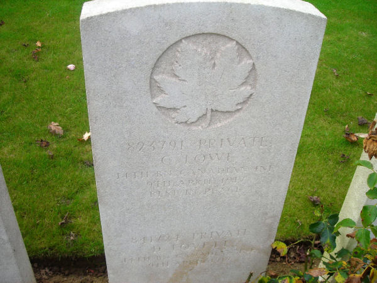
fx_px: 414
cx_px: 188
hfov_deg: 49.0
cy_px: 142
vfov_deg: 37.7
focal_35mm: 38
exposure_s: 1/200
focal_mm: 6.3
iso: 50
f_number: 3.2
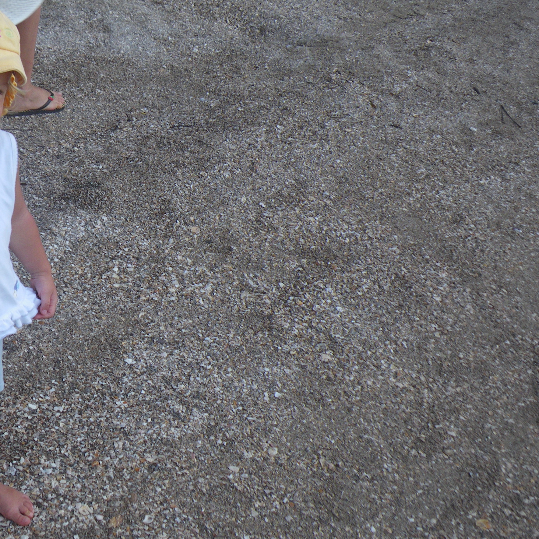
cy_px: 260
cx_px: 85
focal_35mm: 51
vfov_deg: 33.4
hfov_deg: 32.2
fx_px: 898
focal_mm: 5
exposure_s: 1/80
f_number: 3.5
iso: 50
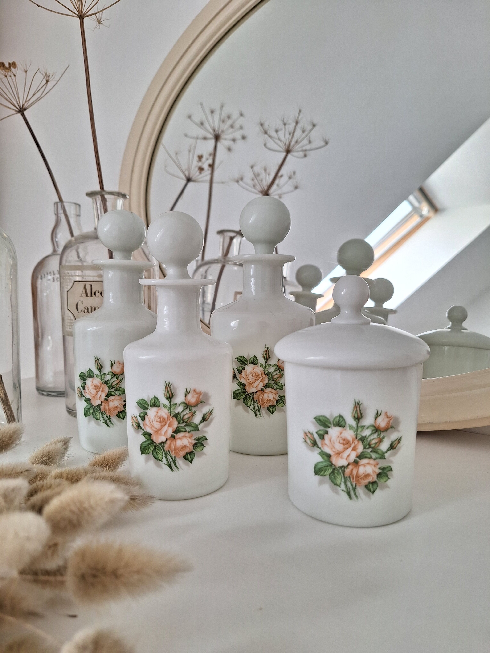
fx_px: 434
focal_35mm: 23
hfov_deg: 58.9
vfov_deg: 73.9
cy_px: 326
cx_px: 245
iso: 40
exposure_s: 1/146
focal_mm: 5.54
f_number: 1.8
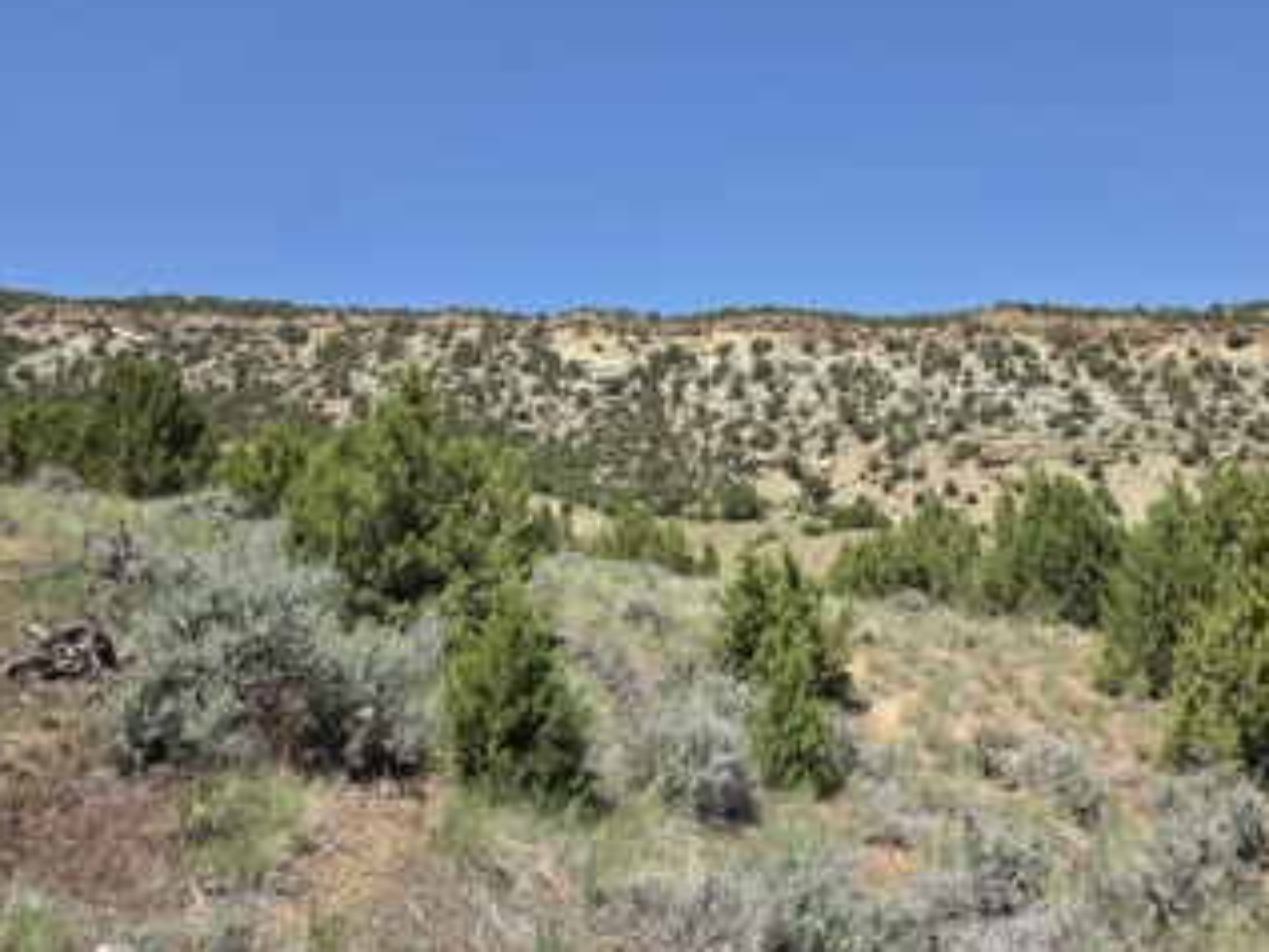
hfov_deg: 61.2
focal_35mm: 29
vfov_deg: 48.2
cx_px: 757
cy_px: 448
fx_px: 1064
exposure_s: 1/5447
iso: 80
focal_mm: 6.3
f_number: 1.7
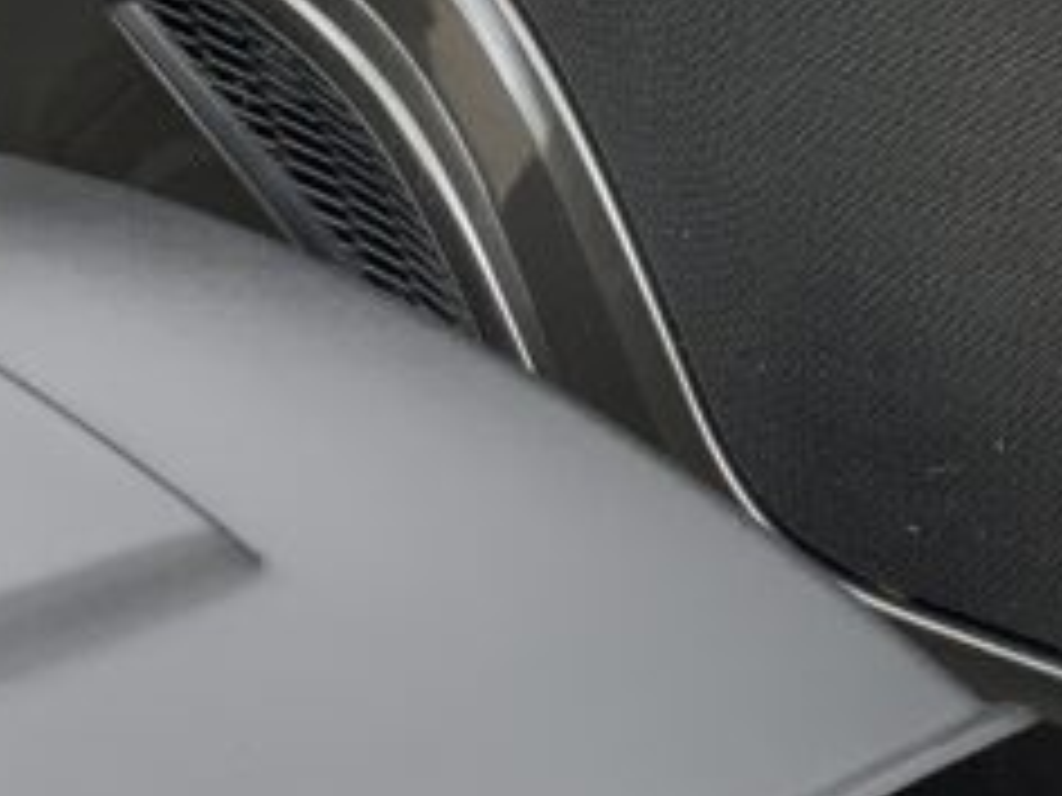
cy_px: -13
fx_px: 3866
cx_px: 1377
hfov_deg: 14.9
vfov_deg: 11.6
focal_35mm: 126
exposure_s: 1/333
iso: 16
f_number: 1.8
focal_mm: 3
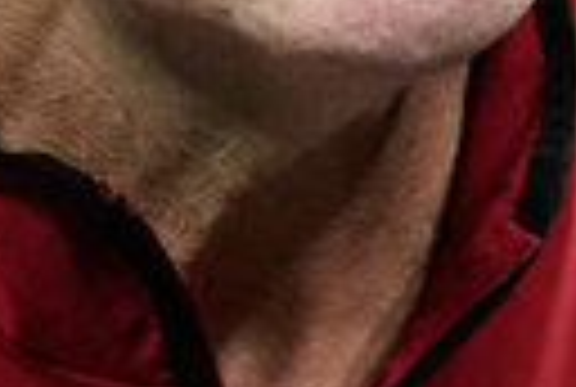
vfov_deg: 0.2
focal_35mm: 7199
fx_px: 115453
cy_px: 155
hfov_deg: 0.3
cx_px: 292
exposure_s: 1/2000
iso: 4000
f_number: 4
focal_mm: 600
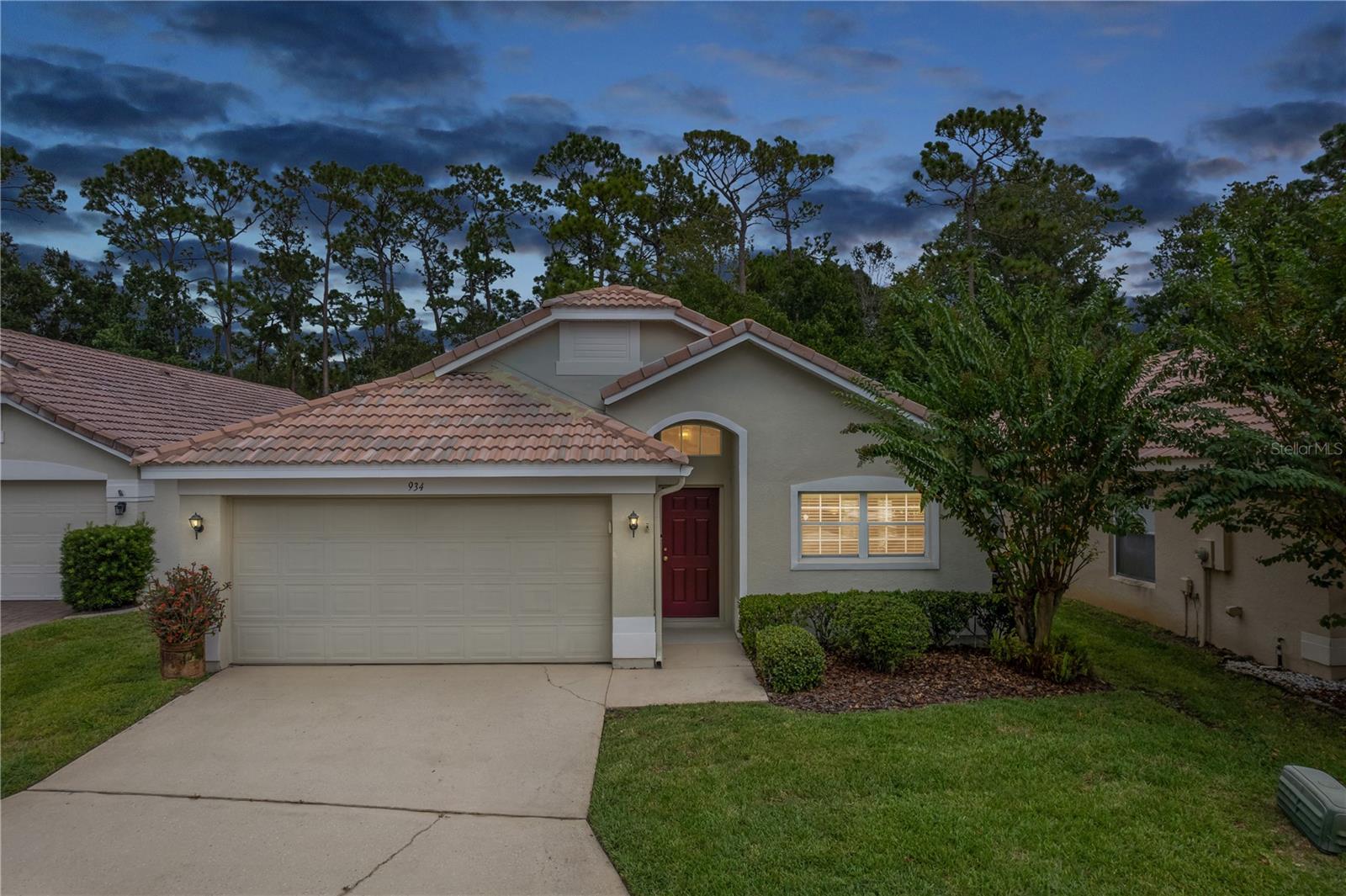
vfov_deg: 57.2
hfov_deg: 78.6
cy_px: 448
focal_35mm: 22
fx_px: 822
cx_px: 673
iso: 100
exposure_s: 1/1600
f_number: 2.8
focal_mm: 8.38
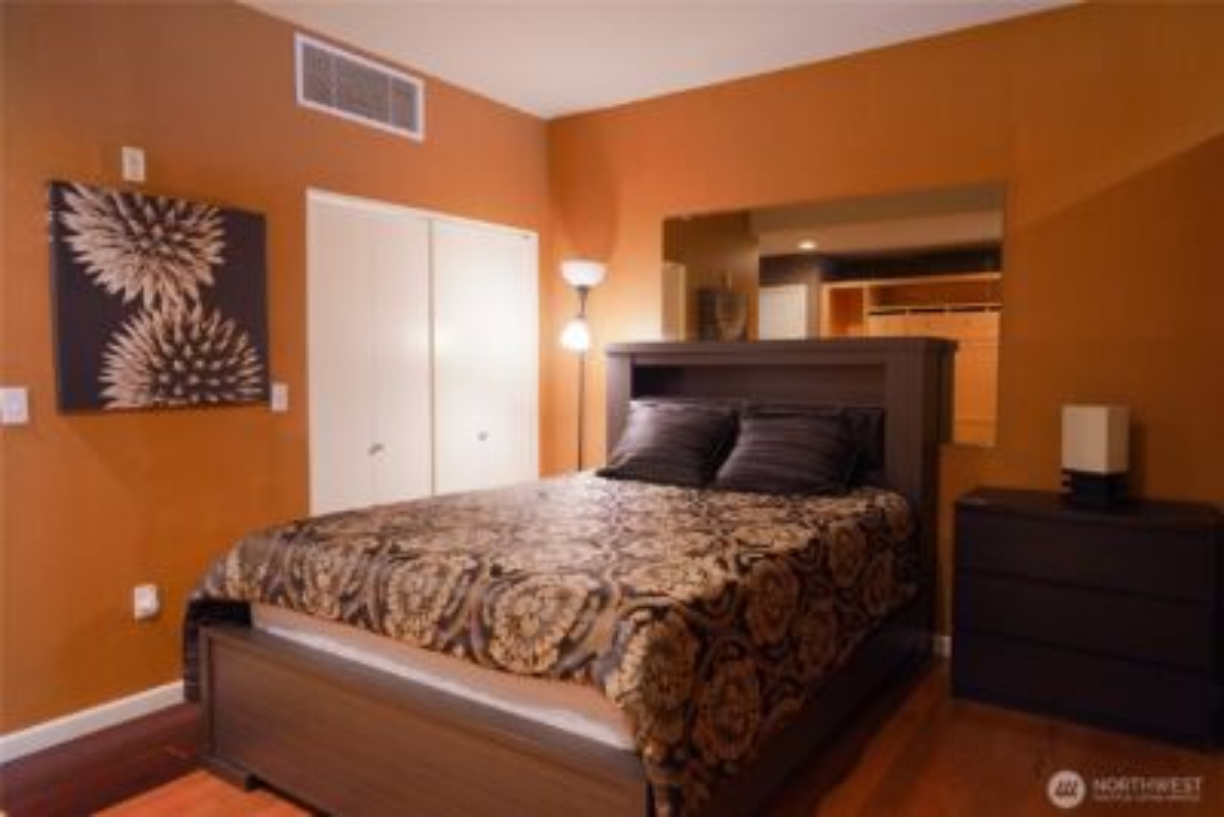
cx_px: 612
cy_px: 408
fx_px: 816
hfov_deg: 73.7
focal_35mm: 24
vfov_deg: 53.2
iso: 2500
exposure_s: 1/160
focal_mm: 24
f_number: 2
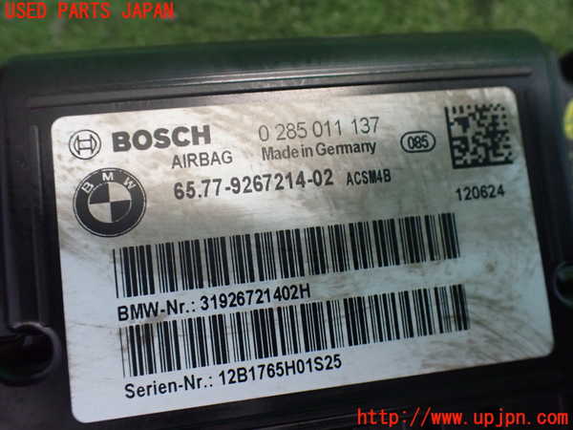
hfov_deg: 60.0
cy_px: 215
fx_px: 497
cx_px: 286
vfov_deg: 46.8
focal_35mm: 30
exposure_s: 1/80
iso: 800
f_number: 2.3
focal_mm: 5.4
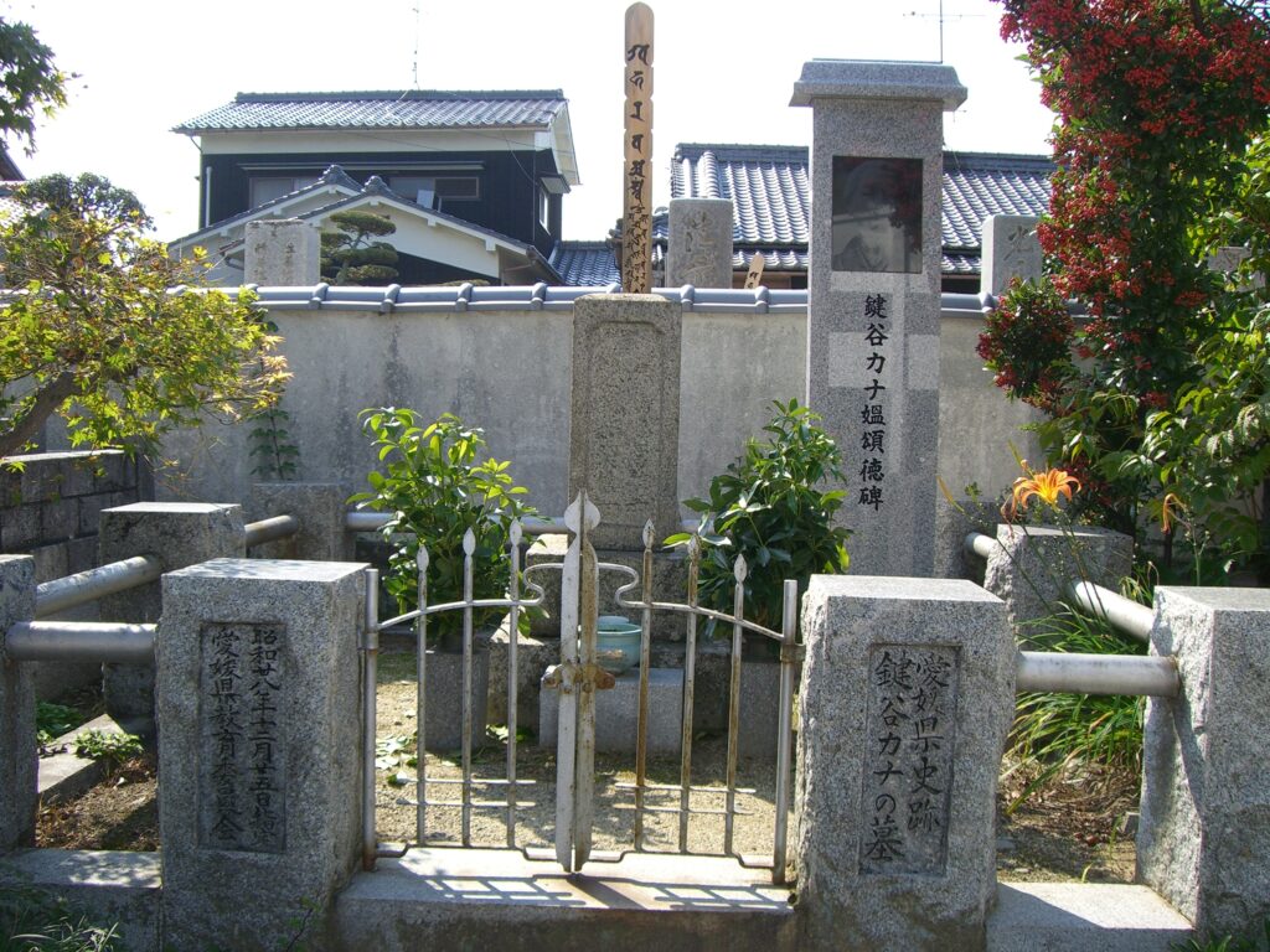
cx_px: 635
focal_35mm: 38
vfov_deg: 37.7
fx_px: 1394
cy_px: 476
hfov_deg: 49.0
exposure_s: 1/250
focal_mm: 6.2
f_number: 4.3
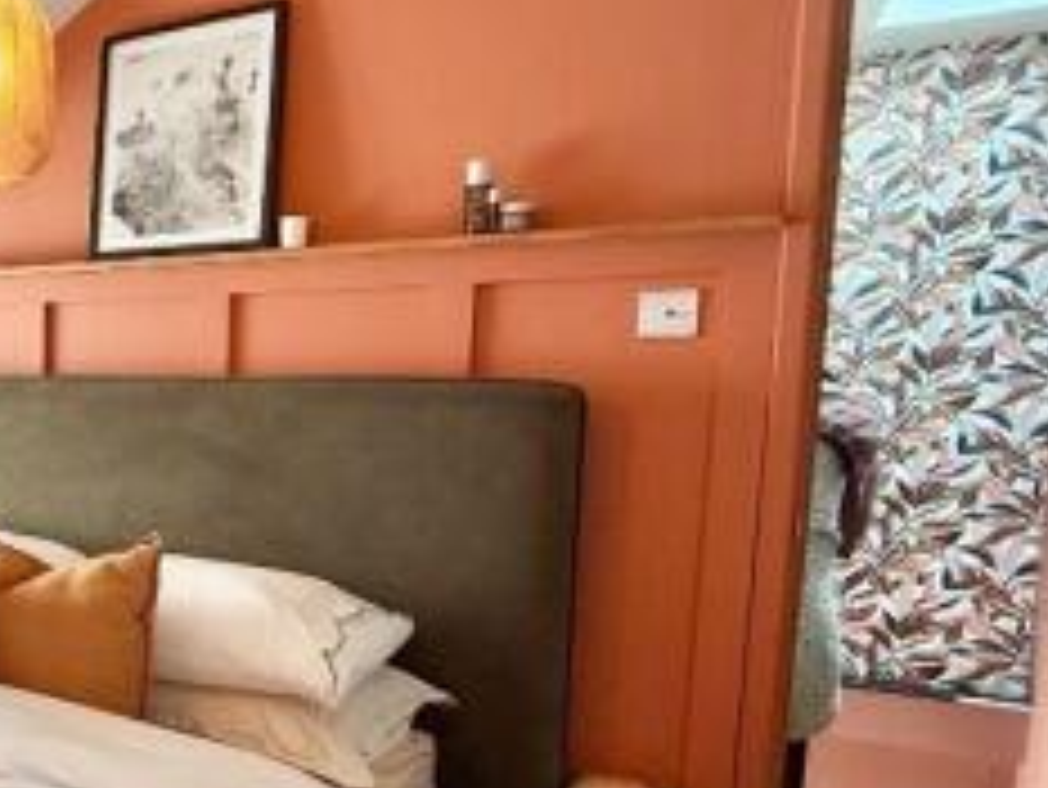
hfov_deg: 41.5
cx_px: -115
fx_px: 1060
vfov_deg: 40.5
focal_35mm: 35
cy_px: 475
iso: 160
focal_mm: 2.22
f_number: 2.2
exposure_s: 1/99
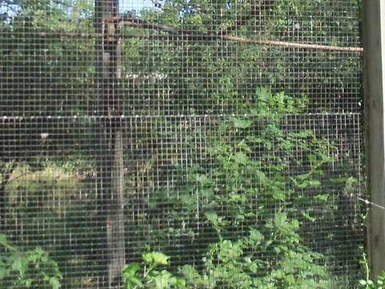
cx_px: 205
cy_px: 64
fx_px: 1290
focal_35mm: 116
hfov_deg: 17.0
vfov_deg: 12.7
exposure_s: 1/320
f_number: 3
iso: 80
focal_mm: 6.3
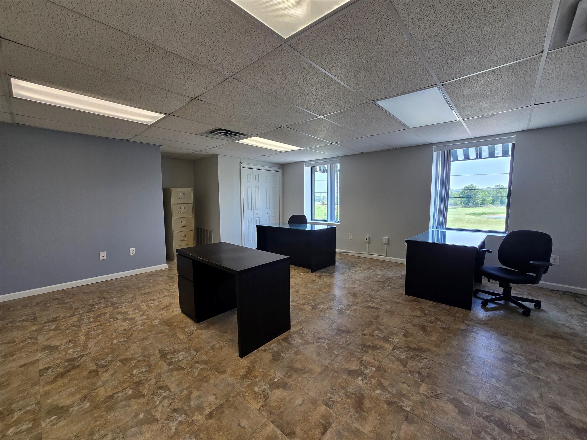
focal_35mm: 13
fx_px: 220
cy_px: 220
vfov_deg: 89.9
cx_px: 294
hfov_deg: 106.2
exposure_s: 1/120
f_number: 2.2
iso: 64
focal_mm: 2.2
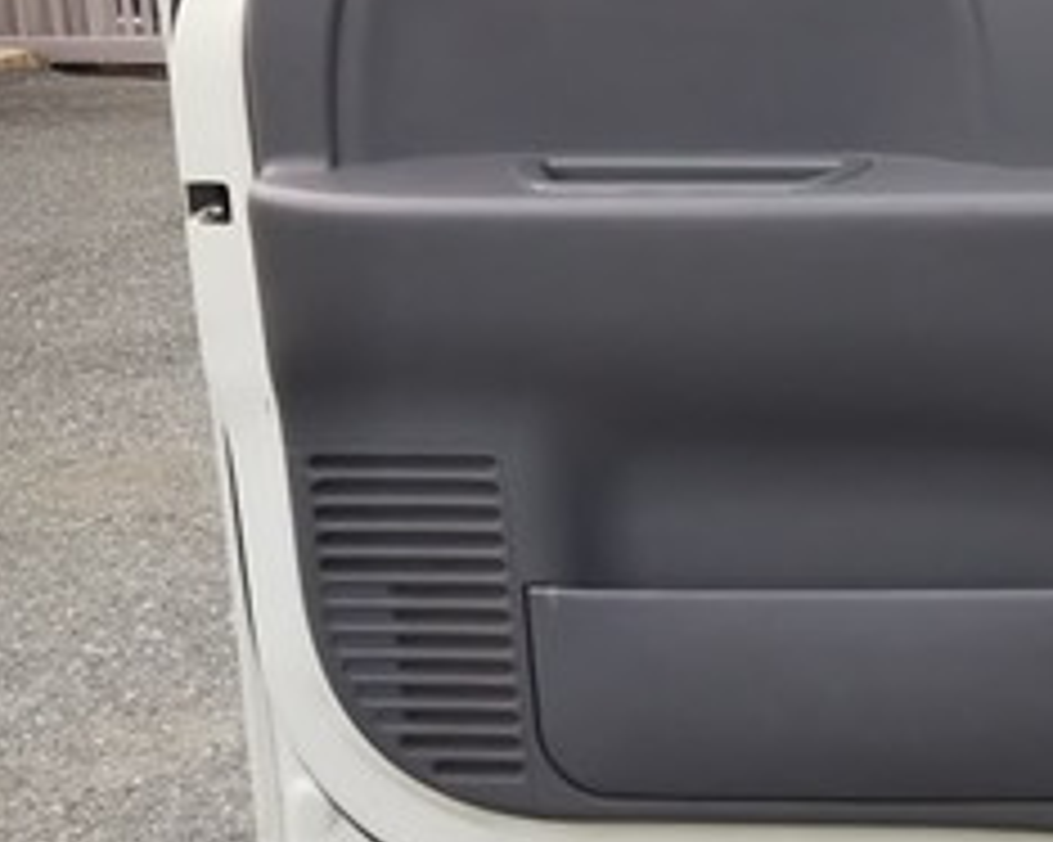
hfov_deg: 21.4
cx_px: 1395
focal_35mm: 80
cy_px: 311
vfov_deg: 19.1
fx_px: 2492
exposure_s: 1/120
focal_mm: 4
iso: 25
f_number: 2.2
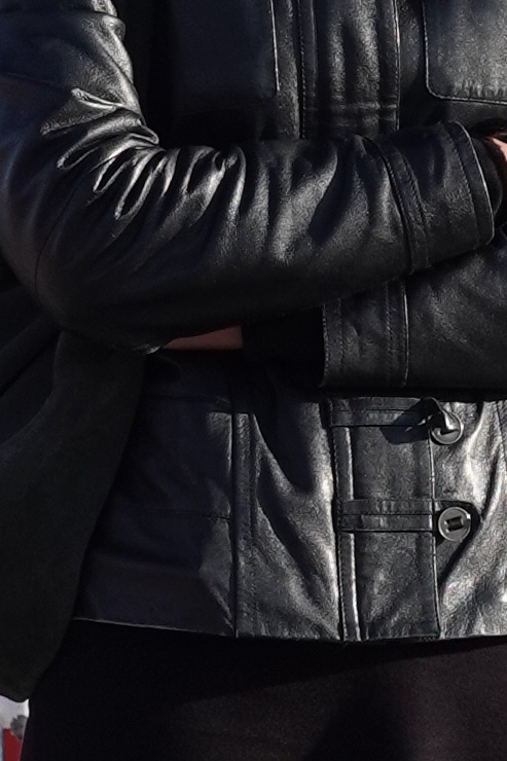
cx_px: 333
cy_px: -11
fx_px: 1691
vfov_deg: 24.2
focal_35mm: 80
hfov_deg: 17.0
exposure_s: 1/1000
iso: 100
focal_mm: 13.7
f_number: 3.2
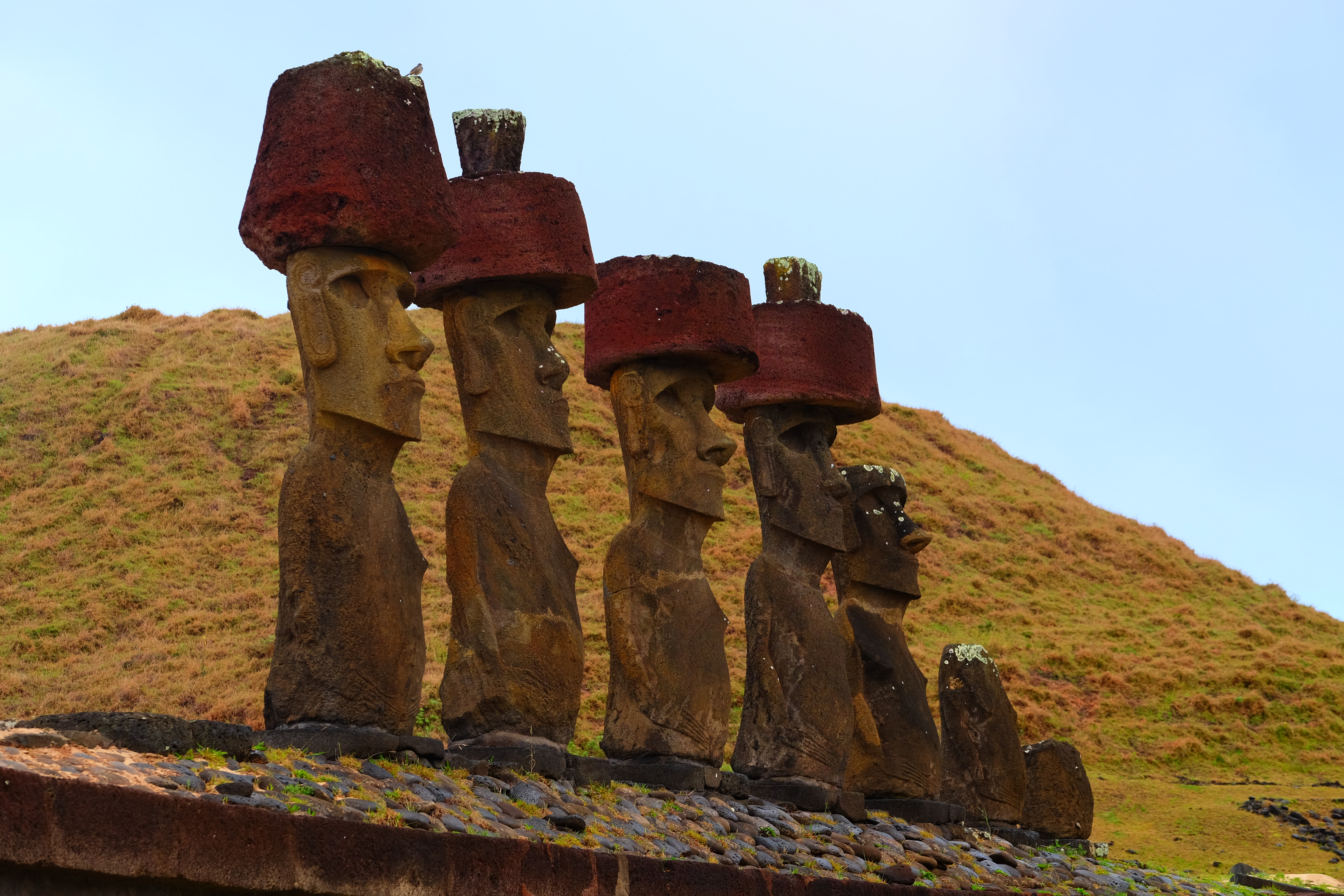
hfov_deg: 20.6
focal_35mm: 99
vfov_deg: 13.8
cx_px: 672
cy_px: 448
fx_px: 3696
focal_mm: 66
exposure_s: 1/170
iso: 200
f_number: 5.6
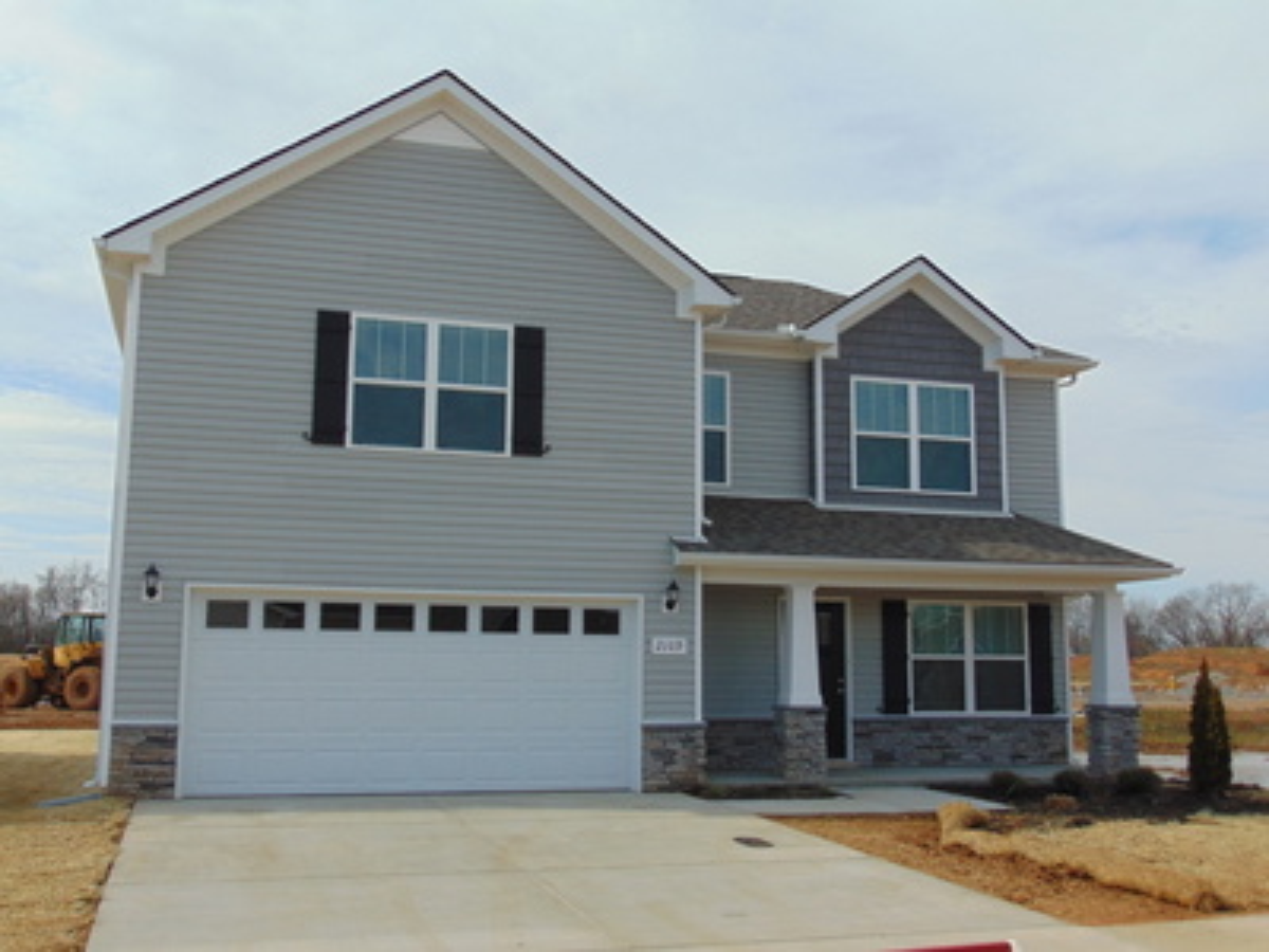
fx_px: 1430
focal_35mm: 39
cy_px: 476
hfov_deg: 47.9
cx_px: 634
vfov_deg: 36.8
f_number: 8.5
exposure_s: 1/200
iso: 80
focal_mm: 6.9
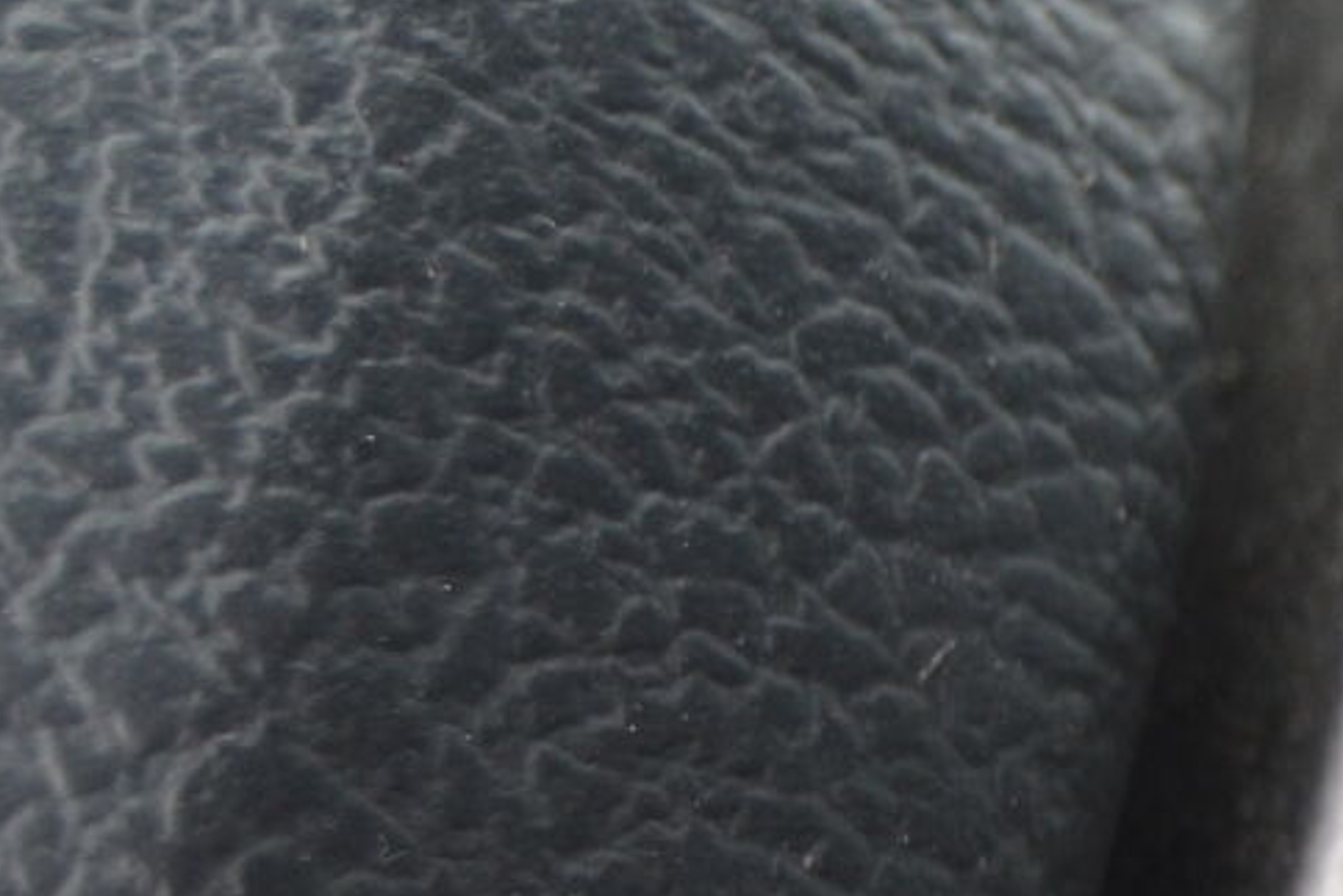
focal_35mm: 226
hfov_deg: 8.7
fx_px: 8433
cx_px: 2508
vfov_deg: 6.1
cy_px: 1035
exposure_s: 1/125
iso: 400
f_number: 5.6
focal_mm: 38
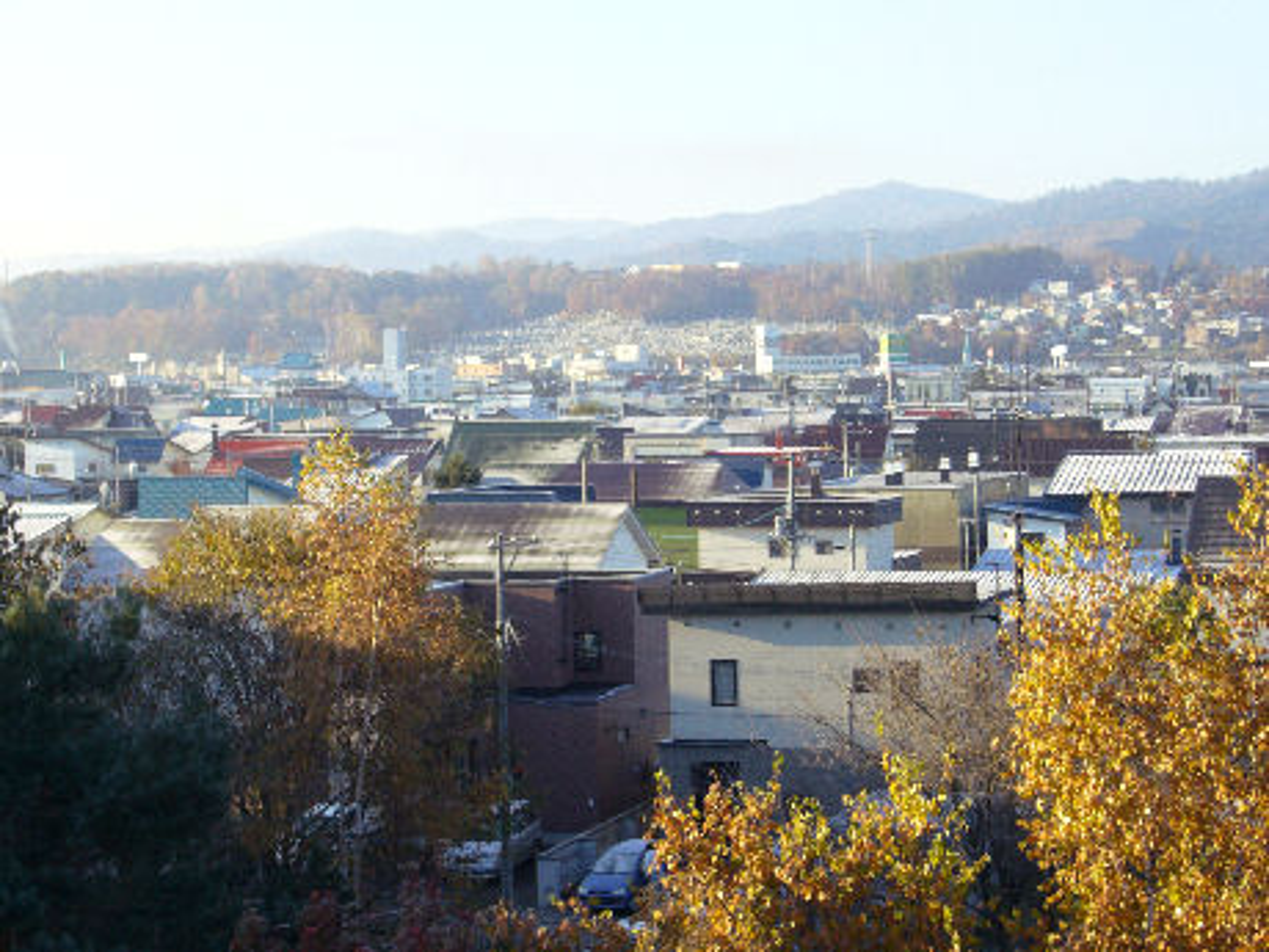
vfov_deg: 15.9
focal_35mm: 93
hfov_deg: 21.1
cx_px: 634
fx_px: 3409
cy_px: 476
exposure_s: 1/125
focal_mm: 15.4
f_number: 4.6
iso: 80
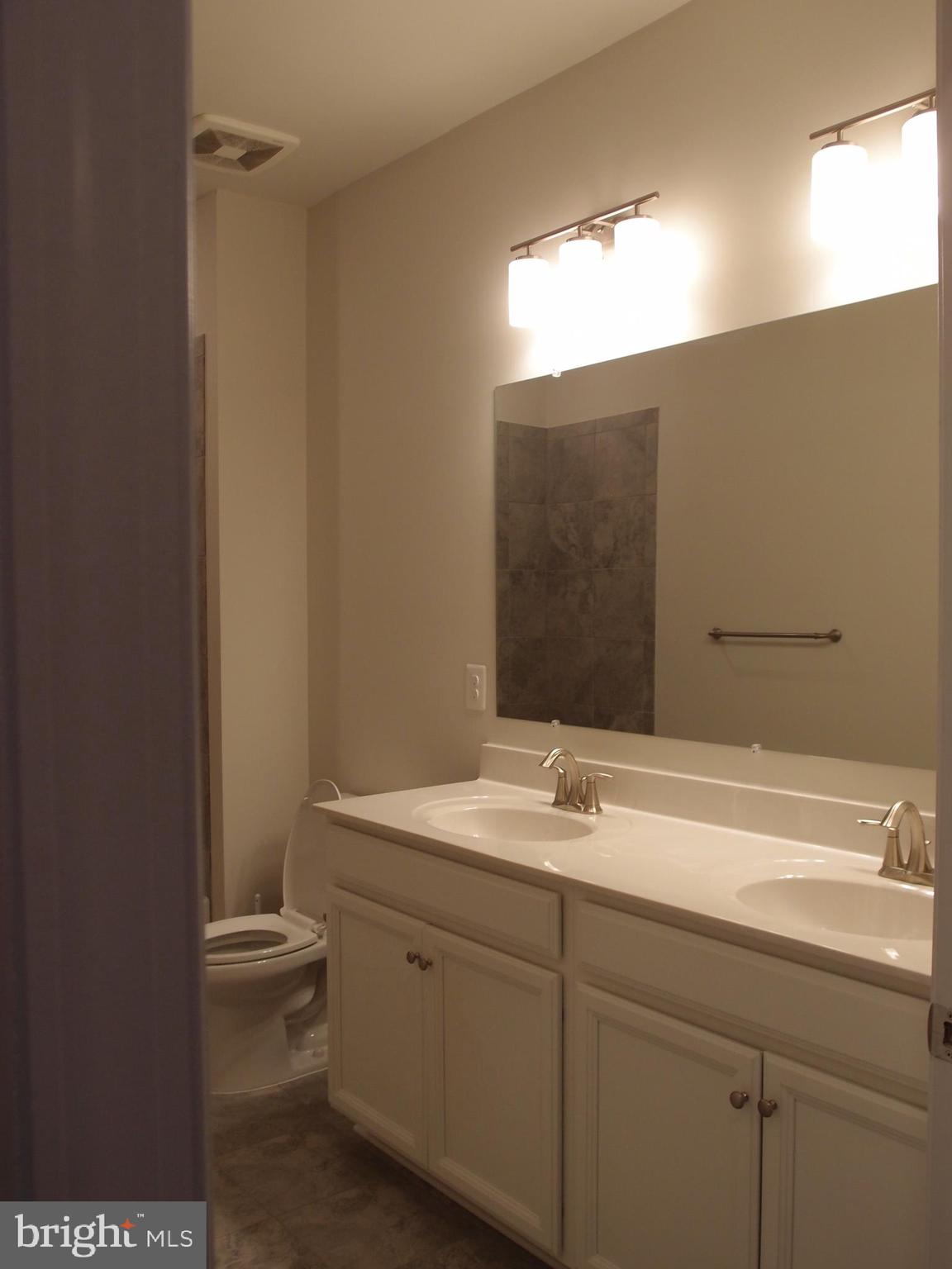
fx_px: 1100
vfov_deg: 60.0
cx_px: 476
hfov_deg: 46.8
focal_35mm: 30
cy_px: 634
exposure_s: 1/100
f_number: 2.2
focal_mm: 6.48
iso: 100
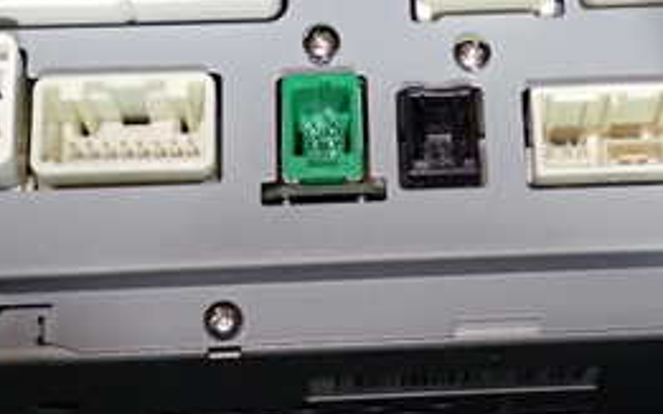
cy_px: 63
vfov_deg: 13.0
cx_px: 495
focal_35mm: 100
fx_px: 1807
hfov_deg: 20.6
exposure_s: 1/40
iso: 500
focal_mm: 7.31
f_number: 2.8
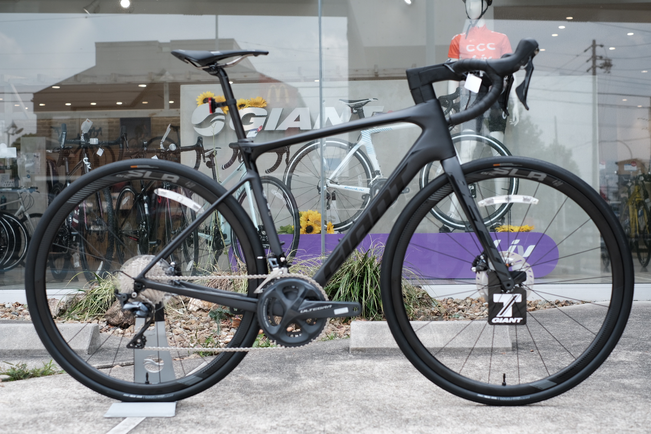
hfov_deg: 37.5
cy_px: 217
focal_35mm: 53
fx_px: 958
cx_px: 326
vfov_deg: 25.5
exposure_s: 1/550
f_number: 3.6
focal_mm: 35
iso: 320
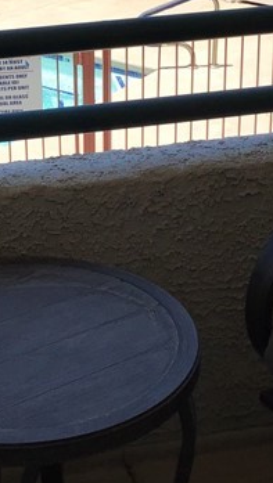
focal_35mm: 99
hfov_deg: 12.2
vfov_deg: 21.3
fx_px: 1271
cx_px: 58
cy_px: 97
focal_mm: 3.3
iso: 25
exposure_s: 1/936
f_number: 2.4
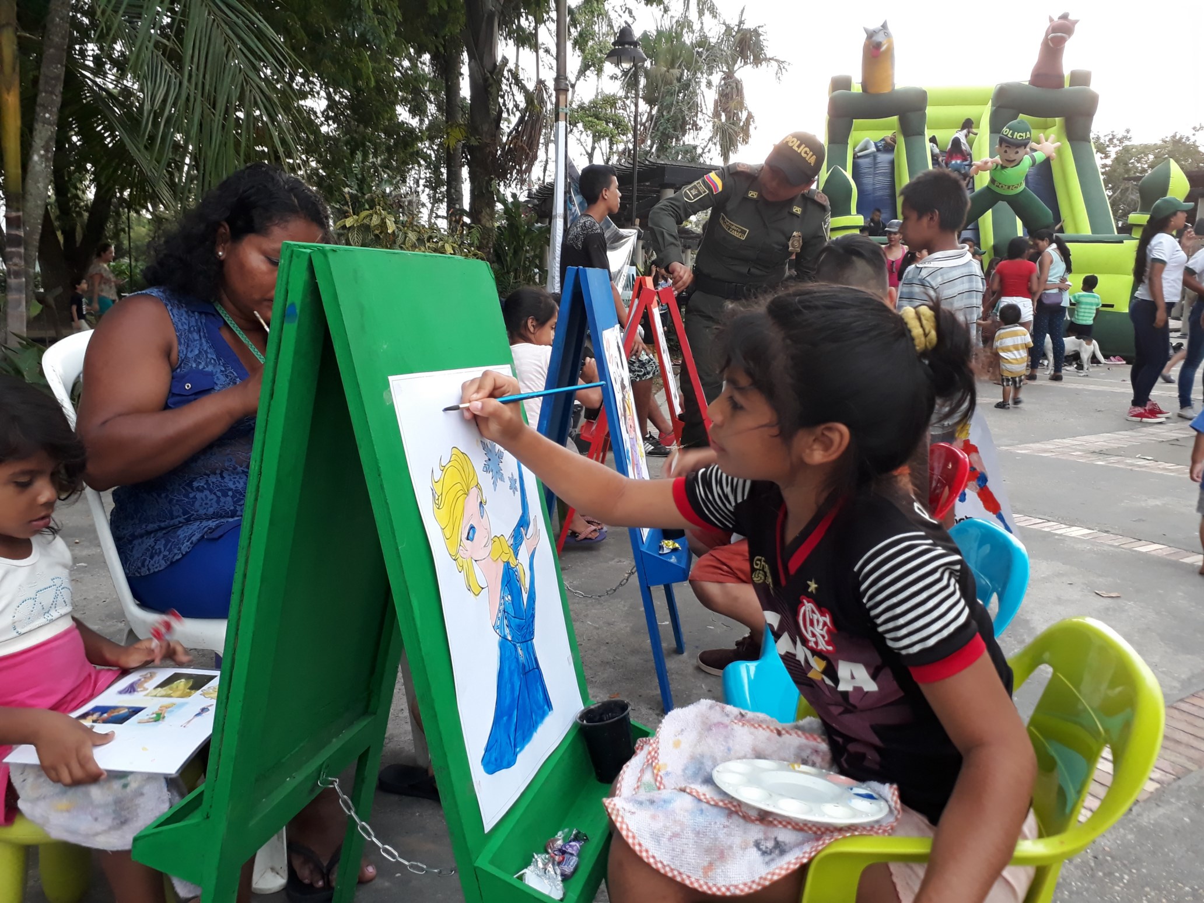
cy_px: 452
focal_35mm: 27
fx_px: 939
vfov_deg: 51.4
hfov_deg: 65.3
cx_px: 602
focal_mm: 3.6
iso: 100
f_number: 1.9
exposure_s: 1/30
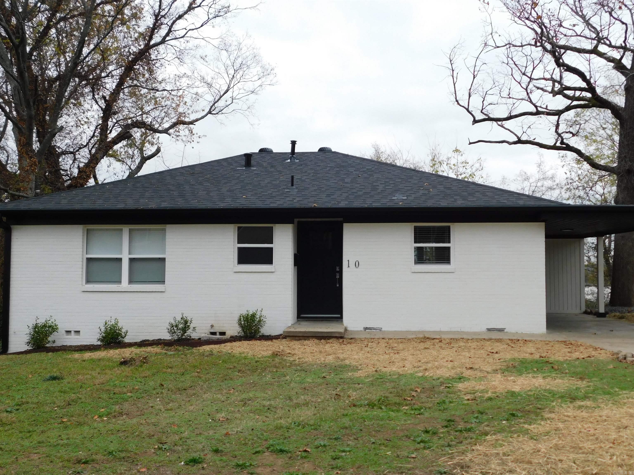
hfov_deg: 51.4
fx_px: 659
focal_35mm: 36
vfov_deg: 39.7
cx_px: 317
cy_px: 238
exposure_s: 1/200
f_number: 3.5
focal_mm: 6.3
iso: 125
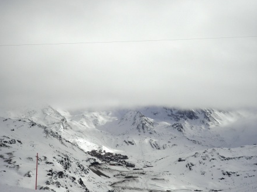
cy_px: 102
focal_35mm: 81
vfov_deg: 18.2
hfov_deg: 24.1
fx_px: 601
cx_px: 121
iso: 64
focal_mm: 13.3
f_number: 10.6
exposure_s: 1/200
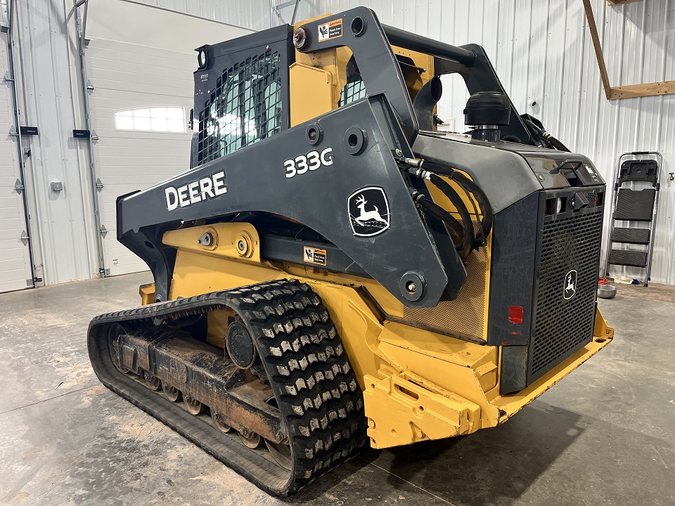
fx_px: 507
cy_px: 253
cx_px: 338
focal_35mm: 26
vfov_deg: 53.1
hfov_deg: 67.3
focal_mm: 5.1
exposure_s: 1/120
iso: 125
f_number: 1.6
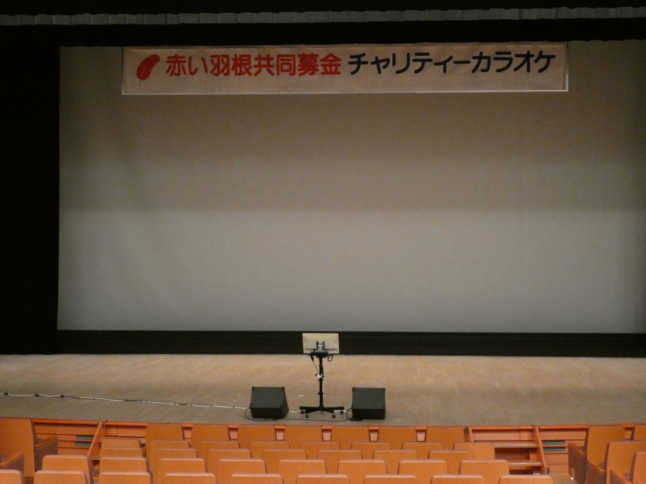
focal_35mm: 61
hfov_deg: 31.7
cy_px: 242
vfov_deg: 24.0
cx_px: 323
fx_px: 1138
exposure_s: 1/20
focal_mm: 10.8
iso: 1600
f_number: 4.1
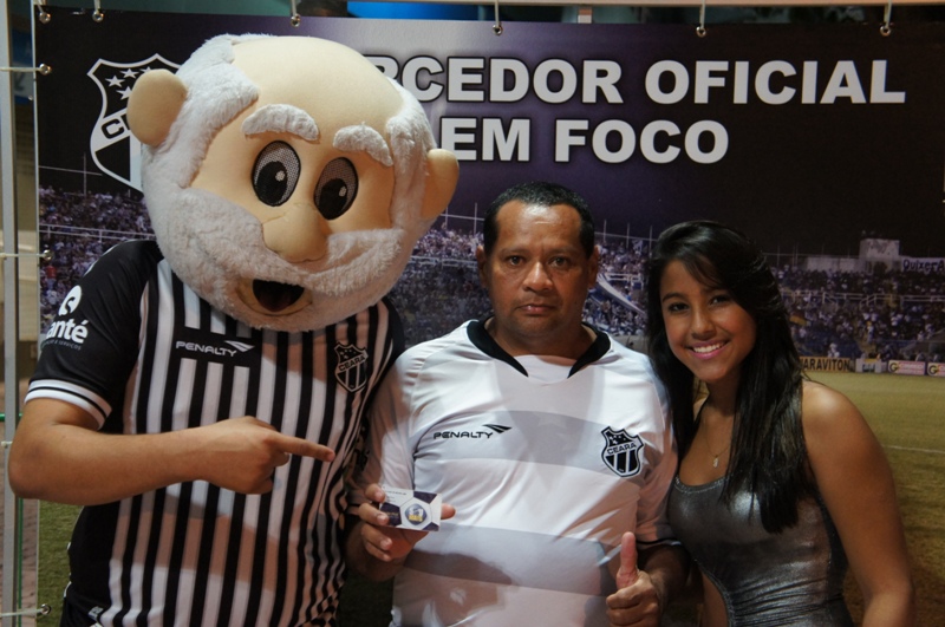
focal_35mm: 60
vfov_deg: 22.6
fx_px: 1573
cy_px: 314
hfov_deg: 33.4
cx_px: 472
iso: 1600
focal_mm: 40
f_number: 4.5
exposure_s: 1/30
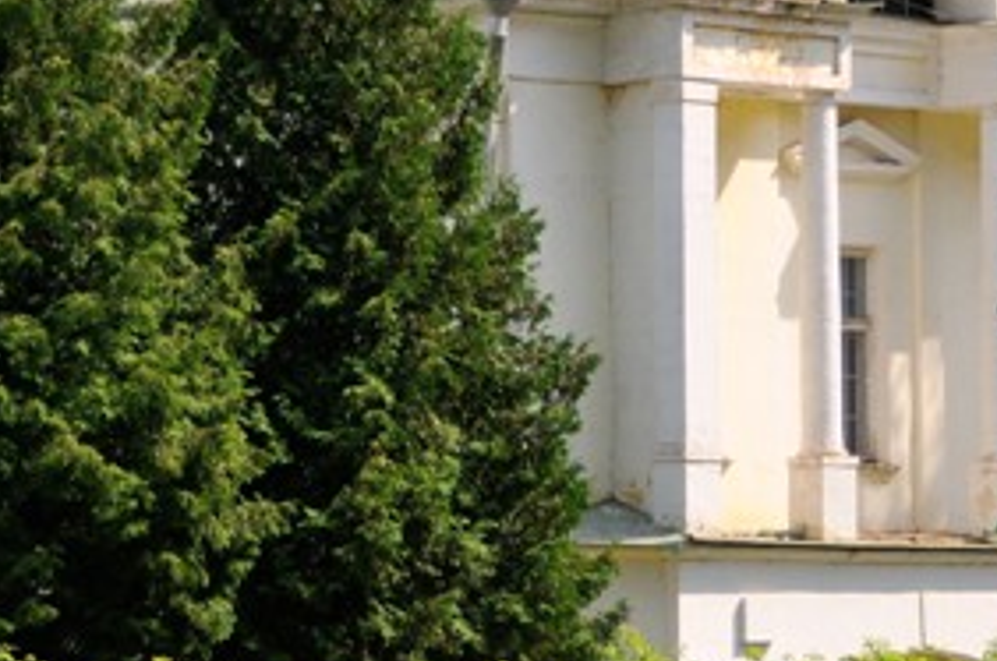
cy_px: 239
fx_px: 5961
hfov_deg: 9.5
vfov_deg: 6.3
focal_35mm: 216
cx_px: 831
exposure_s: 1/640
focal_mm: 45
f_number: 5
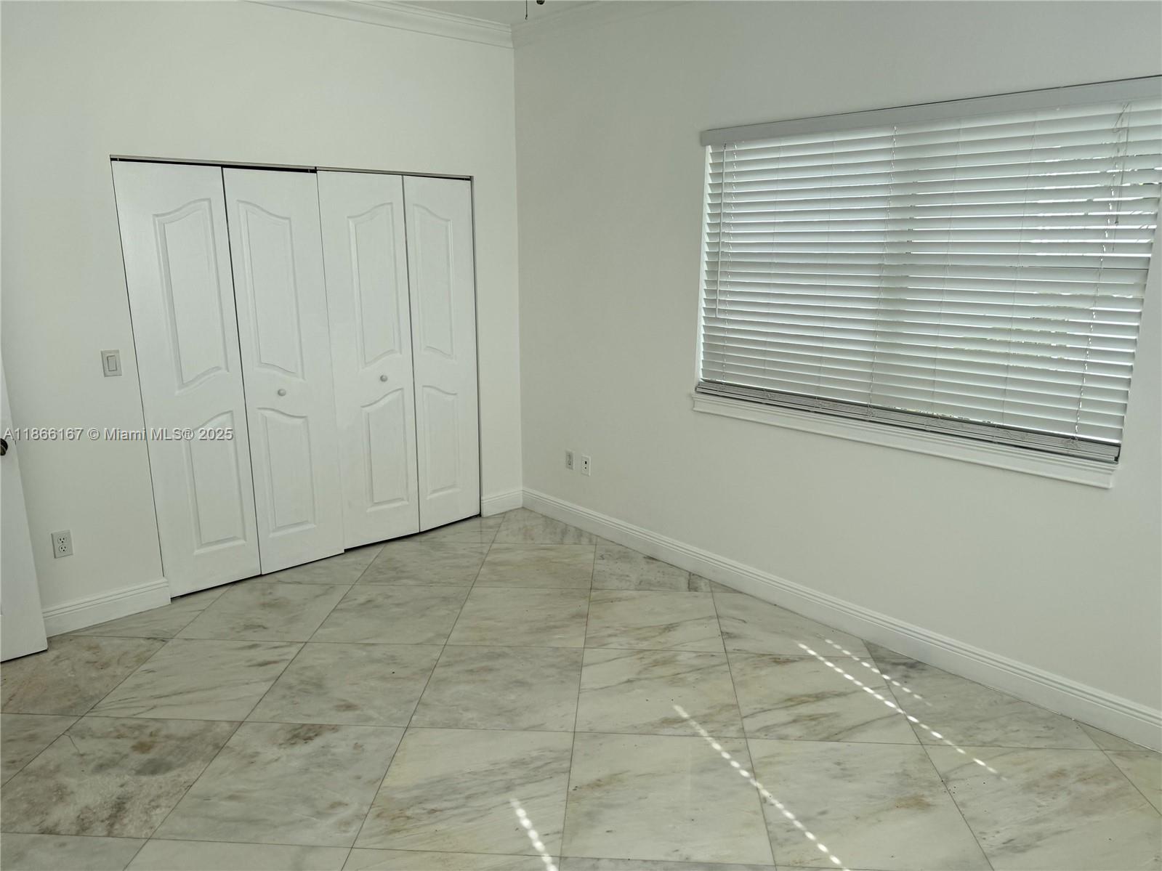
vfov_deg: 56.8
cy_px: 436
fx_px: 806
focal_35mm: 24
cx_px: 581
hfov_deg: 71.6
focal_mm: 6.76
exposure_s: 1/842
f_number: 1.78
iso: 80
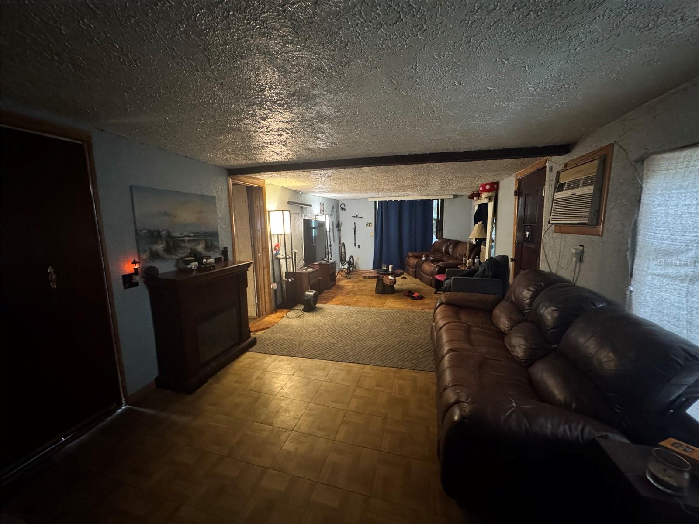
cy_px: 262
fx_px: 283
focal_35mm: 14
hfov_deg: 102.1
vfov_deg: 85.7
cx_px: 350
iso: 1250
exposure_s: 1/30
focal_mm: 2.22
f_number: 2.2
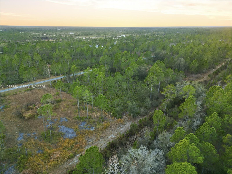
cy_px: 87
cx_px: 116
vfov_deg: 56.8
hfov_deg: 71.6
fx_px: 161
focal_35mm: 24
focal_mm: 6.7
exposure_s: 1/160
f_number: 1.7
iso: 150
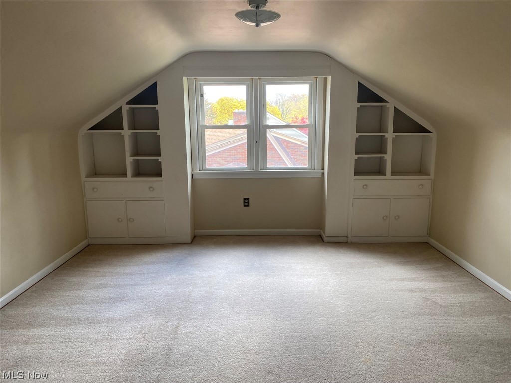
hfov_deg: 67.3
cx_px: 256
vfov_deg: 53.1
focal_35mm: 26
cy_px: 192
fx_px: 384
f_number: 1.8
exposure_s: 1/60
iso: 64
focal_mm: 4.25
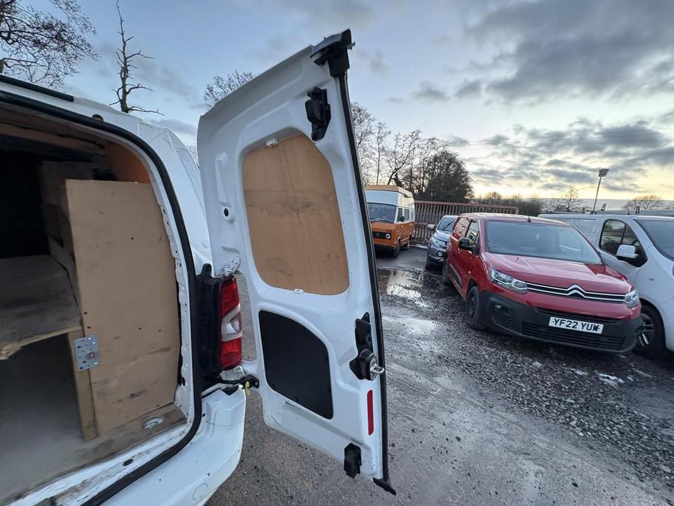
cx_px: 337
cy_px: 253
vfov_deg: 85.7
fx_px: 273
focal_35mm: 14
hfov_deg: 102.1
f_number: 2.2
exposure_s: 1/60
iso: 250
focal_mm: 2.22
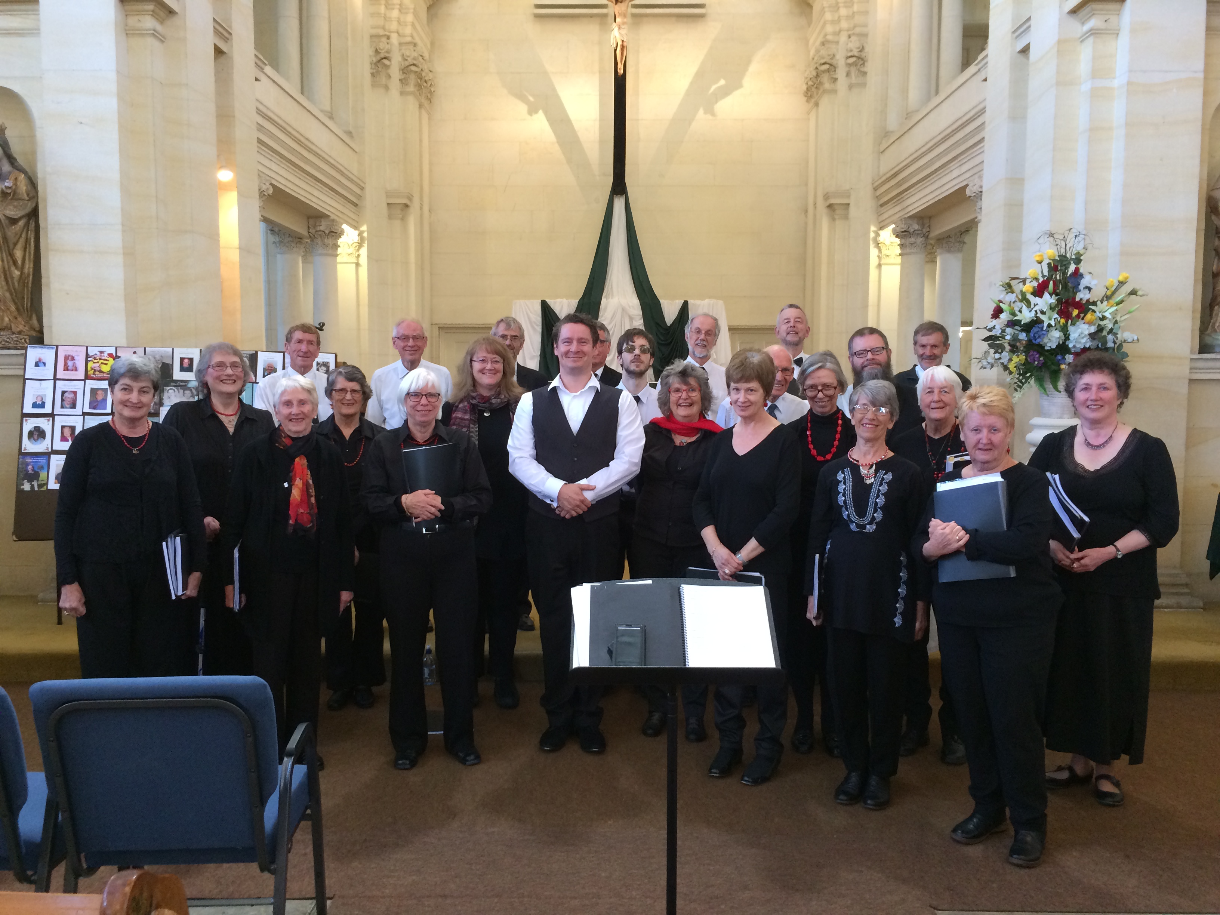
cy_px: 458
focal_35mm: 29
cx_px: 610
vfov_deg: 48.2
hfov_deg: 61.7
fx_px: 1022
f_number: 2.2
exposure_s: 1/33
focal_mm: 4.15
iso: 200
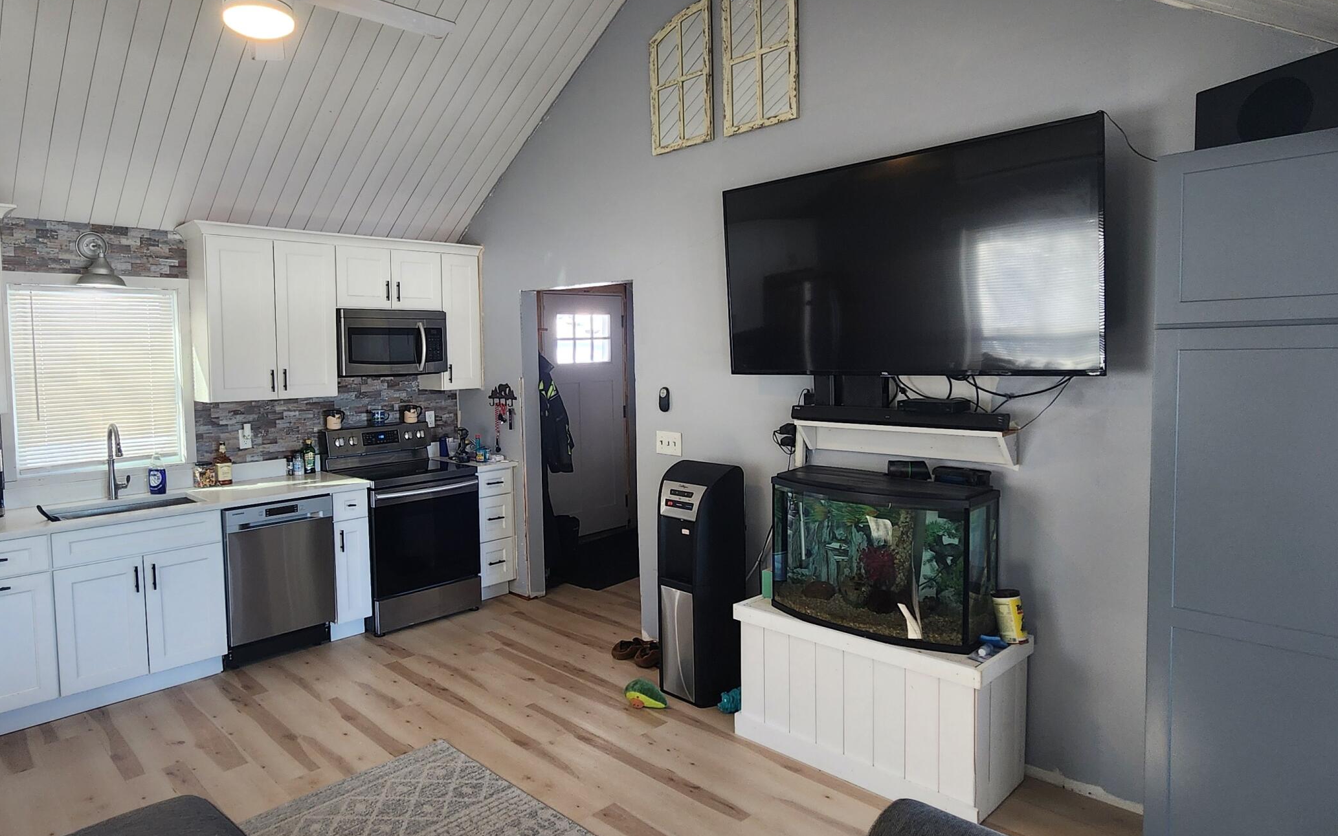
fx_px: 729
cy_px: 398
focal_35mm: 20
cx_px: 534
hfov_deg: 84.0
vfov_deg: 59.6
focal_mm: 2.2
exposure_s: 1/60
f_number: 2.2
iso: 125
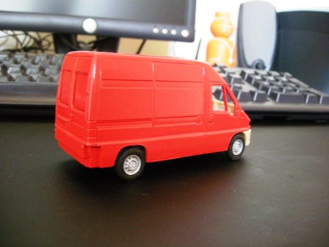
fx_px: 333
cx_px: 164
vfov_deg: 40.7
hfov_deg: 52.6
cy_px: 124
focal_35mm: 35
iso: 561
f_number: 2.8
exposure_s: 1/8
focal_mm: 5.7
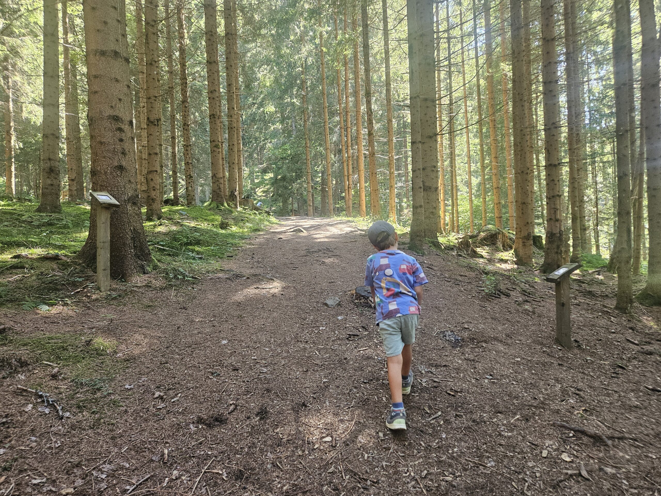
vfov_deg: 58.9
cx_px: 330
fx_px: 439
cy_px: 248
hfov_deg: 73.9
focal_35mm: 23
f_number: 1.8
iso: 250
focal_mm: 5.4
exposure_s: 1/142
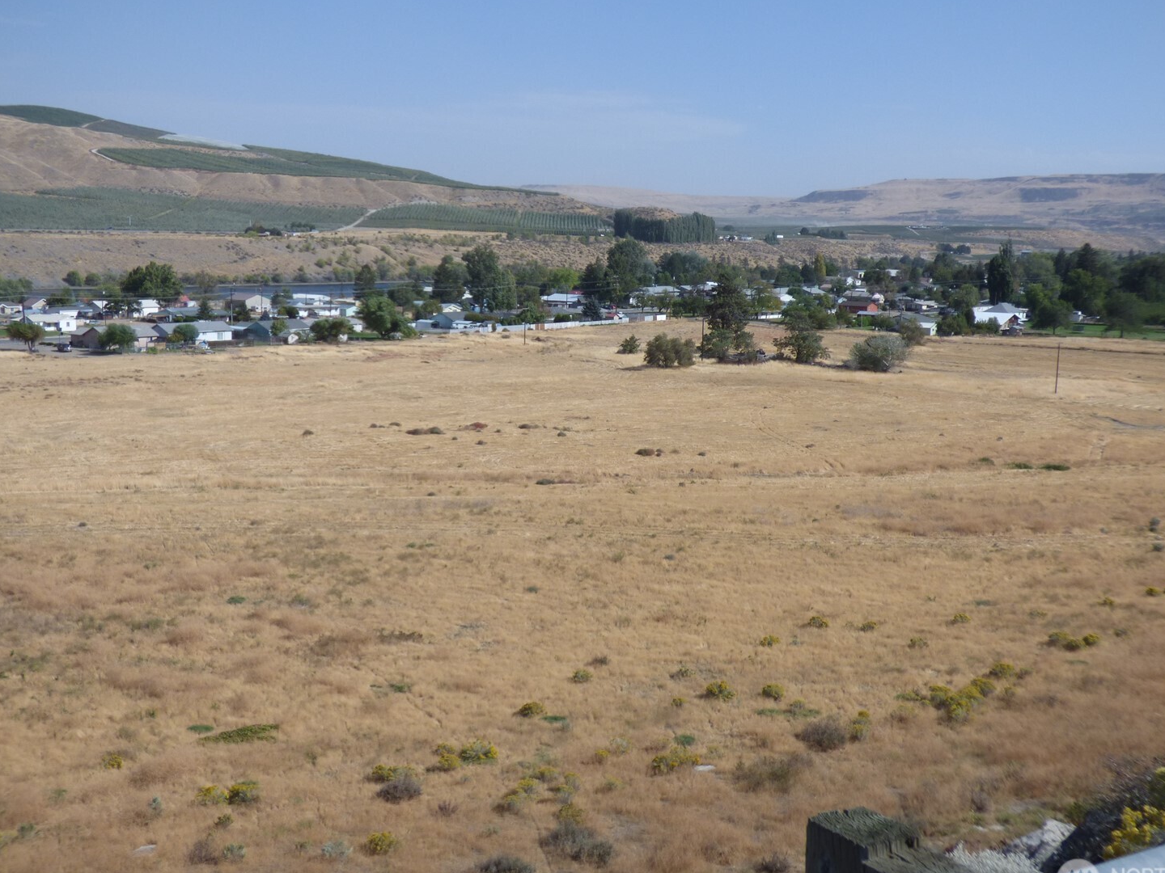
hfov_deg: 46.8
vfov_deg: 36.0
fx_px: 1346
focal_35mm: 40
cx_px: 619
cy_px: 428
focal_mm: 6.18
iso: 100
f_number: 3.4
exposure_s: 1/2000
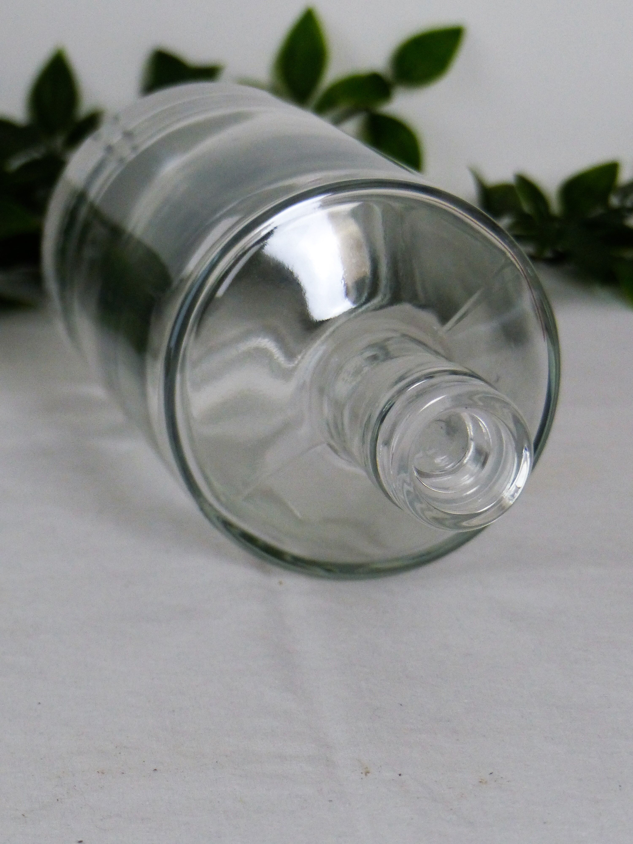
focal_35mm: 232
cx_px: 316
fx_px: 5657
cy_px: 422
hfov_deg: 6.4
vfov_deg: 8.5
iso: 320
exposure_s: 1/80
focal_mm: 37.9
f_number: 2.8
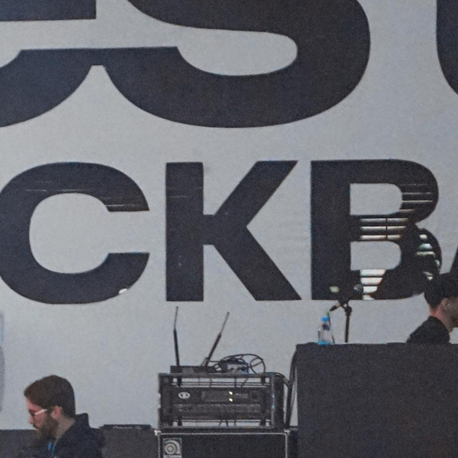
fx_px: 12349
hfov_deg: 2.1
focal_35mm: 825
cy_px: 269
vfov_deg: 2.1
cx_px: -464
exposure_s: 1/400
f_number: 4
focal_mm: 200
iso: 6400
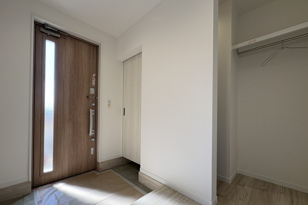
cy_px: 113
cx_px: 150
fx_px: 128
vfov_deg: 77.1
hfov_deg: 100.4
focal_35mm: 15
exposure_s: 1/99
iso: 40
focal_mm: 2.22
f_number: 2.2
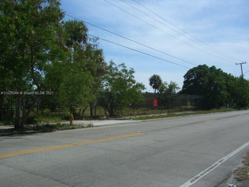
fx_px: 273
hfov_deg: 49.0
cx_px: 124
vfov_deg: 37.7
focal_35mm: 38
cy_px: 94
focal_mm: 6.2
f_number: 4.3
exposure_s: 1/1000
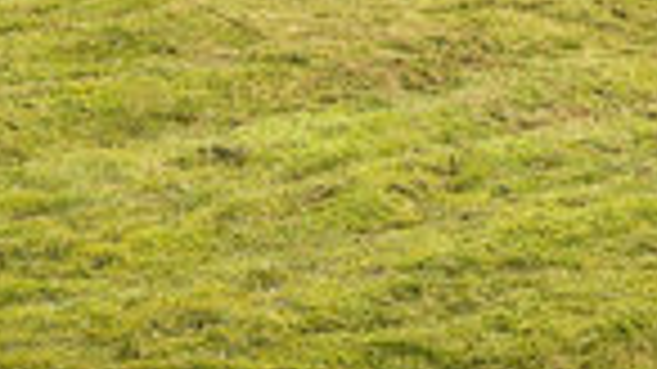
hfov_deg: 16.0
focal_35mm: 131
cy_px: -464
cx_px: -4
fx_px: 2284
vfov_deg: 8.6
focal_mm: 30.5
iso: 160
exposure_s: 1/320
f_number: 8
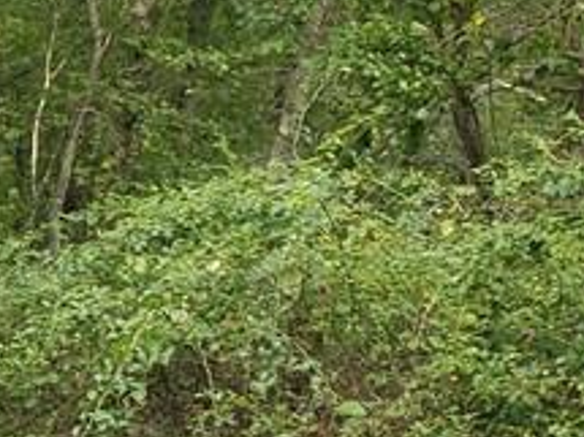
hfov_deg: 13.1
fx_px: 2091
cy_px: 372
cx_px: -682
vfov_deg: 11.9
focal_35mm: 124
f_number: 2.4
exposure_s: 1/120
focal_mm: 4.3
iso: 100
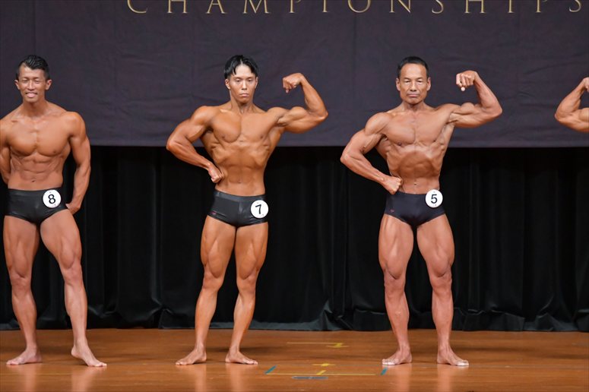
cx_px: 294
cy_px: 196
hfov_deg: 7.6
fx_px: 4415
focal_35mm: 270
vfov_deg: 5.1
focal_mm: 180
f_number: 5.6
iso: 5000
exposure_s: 1/400
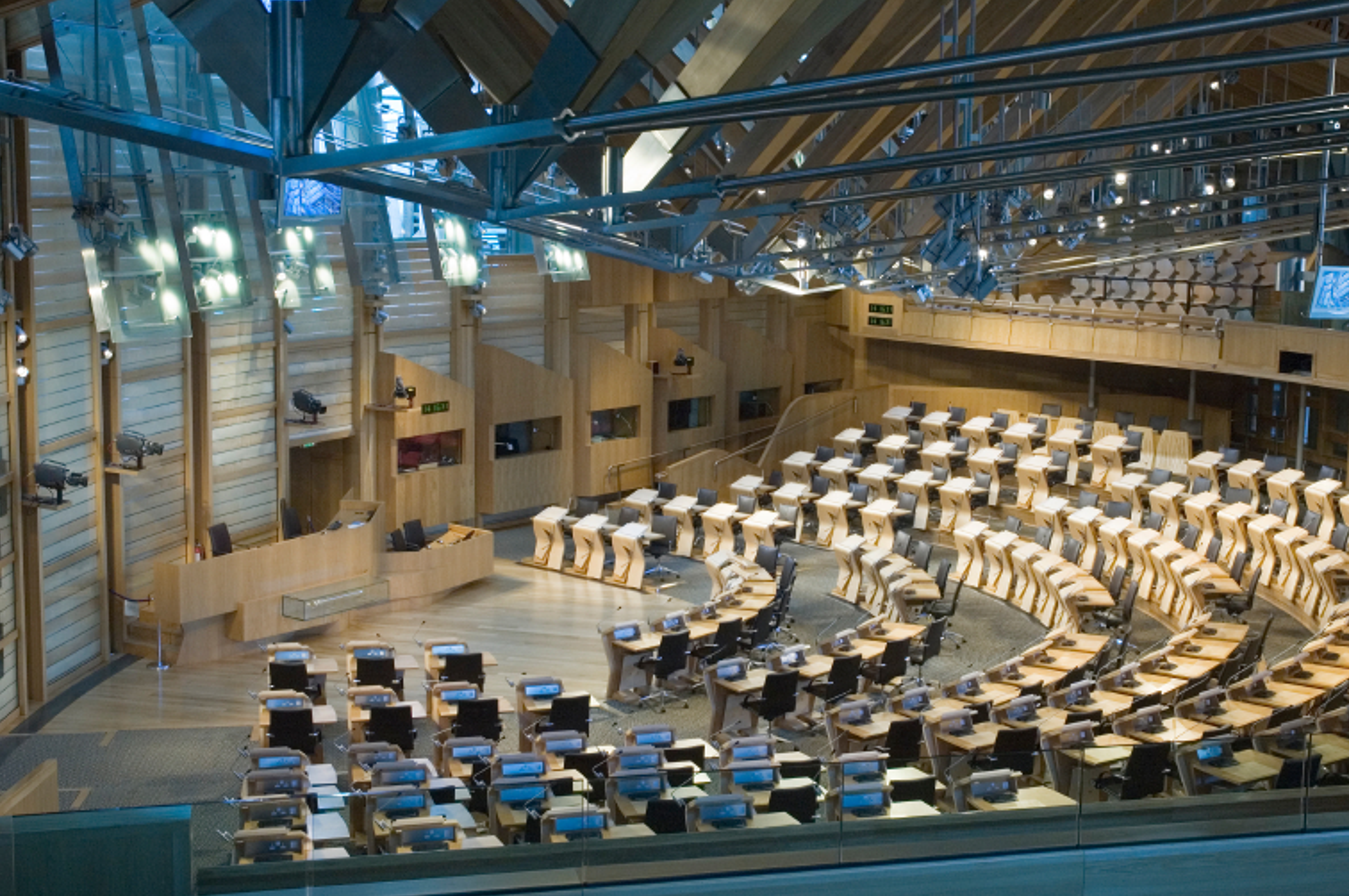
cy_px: 404
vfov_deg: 29.4
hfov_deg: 43.1
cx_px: 719
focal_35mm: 46
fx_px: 1705
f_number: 11
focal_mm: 27
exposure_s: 1/5
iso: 400
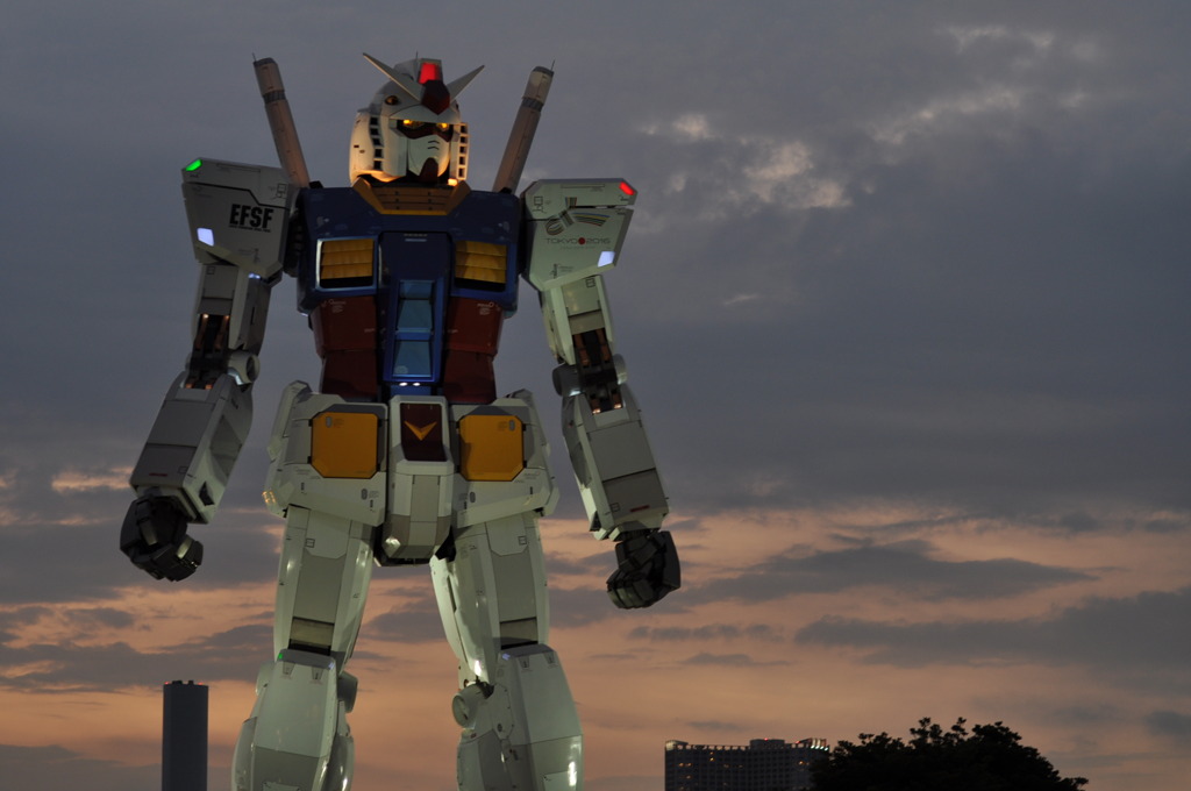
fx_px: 4213
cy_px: 396
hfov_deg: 16.1
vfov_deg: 10.7
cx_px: 596
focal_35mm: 128
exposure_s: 1/60
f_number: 3.5
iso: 200
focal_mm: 85
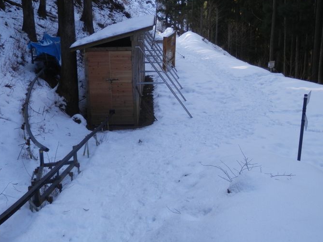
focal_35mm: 44
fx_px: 411
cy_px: 107
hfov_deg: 42.9
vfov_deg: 32.9
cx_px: 155
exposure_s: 1/160
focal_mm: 6.6
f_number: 3.6
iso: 80
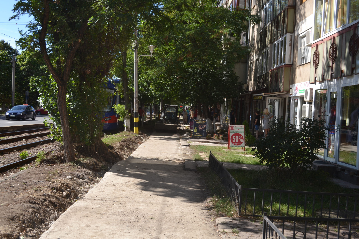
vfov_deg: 34.2
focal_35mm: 39
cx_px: 180
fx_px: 389
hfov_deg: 49.6
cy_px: 120
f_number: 6.3
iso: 100
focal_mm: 26
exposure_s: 1/200
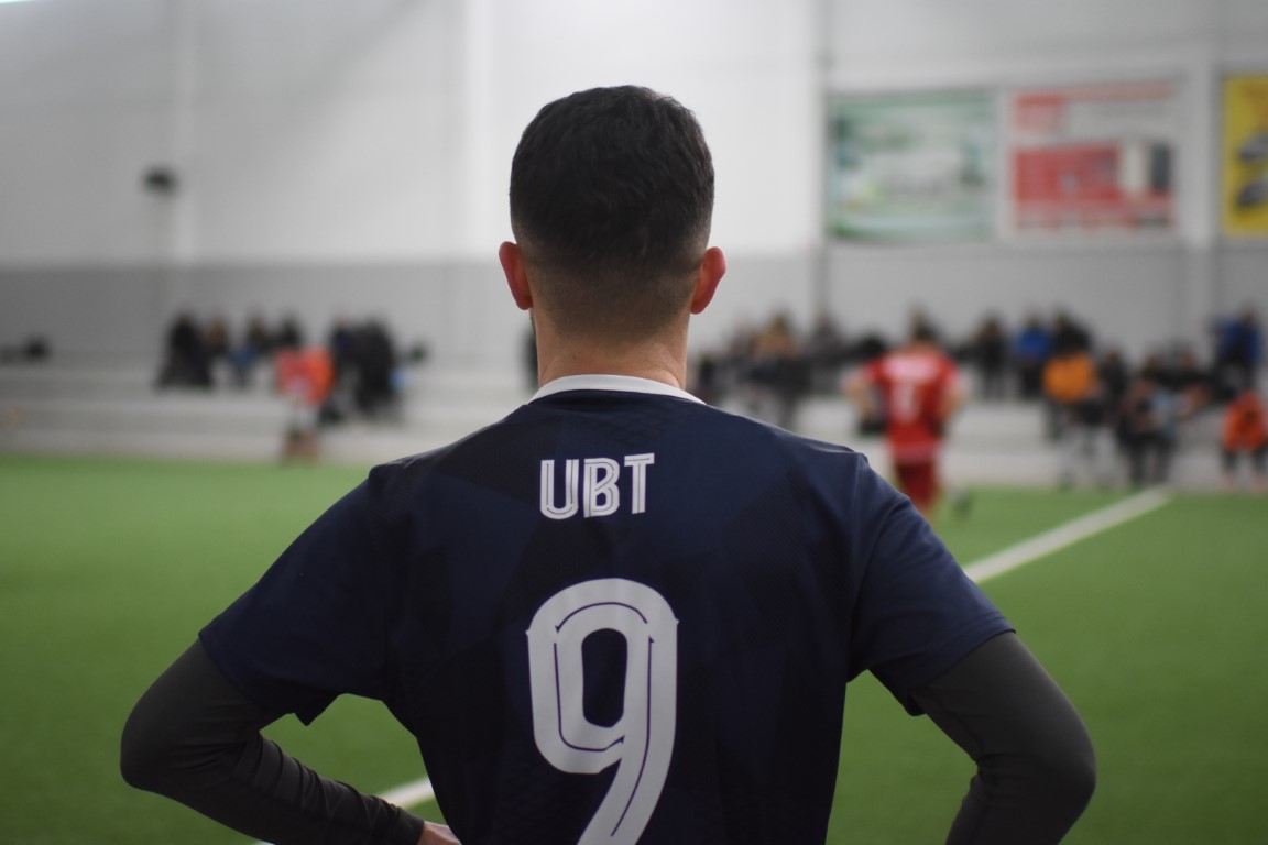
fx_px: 1849
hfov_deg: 37.9
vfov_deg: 25.8
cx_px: 634
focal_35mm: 52
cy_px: 422
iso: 1250
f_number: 1.4
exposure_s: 1/400
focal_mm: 35
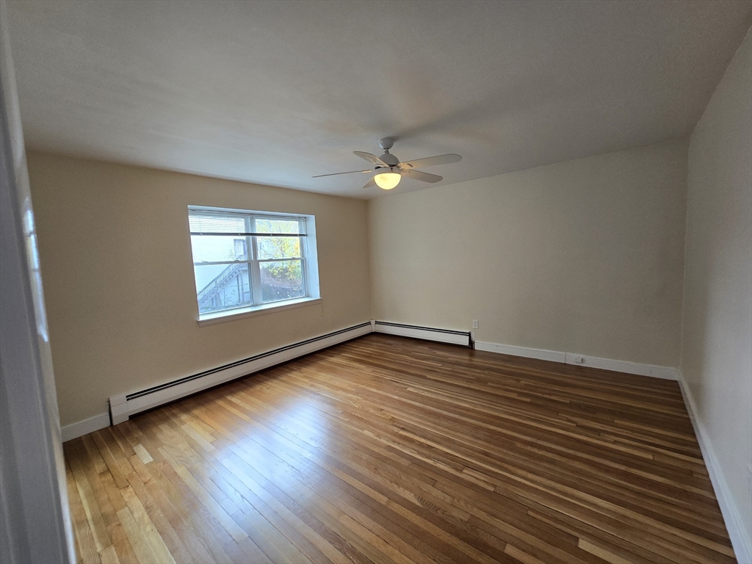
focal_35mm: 13
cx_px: 376
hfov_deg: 106.2
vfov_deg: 89.9
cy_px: 282
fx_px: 282
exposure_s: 1/60
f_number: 2.2
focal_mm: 2.2
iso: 80
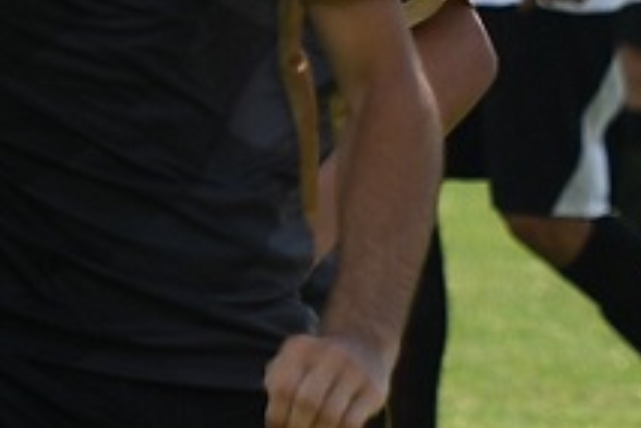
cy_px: 420
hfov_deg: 2.1
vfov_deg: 1.4
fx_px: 17673
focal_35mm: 993
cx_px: 1172
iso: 125
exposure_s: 1/1000
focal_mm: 125
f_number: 4.5
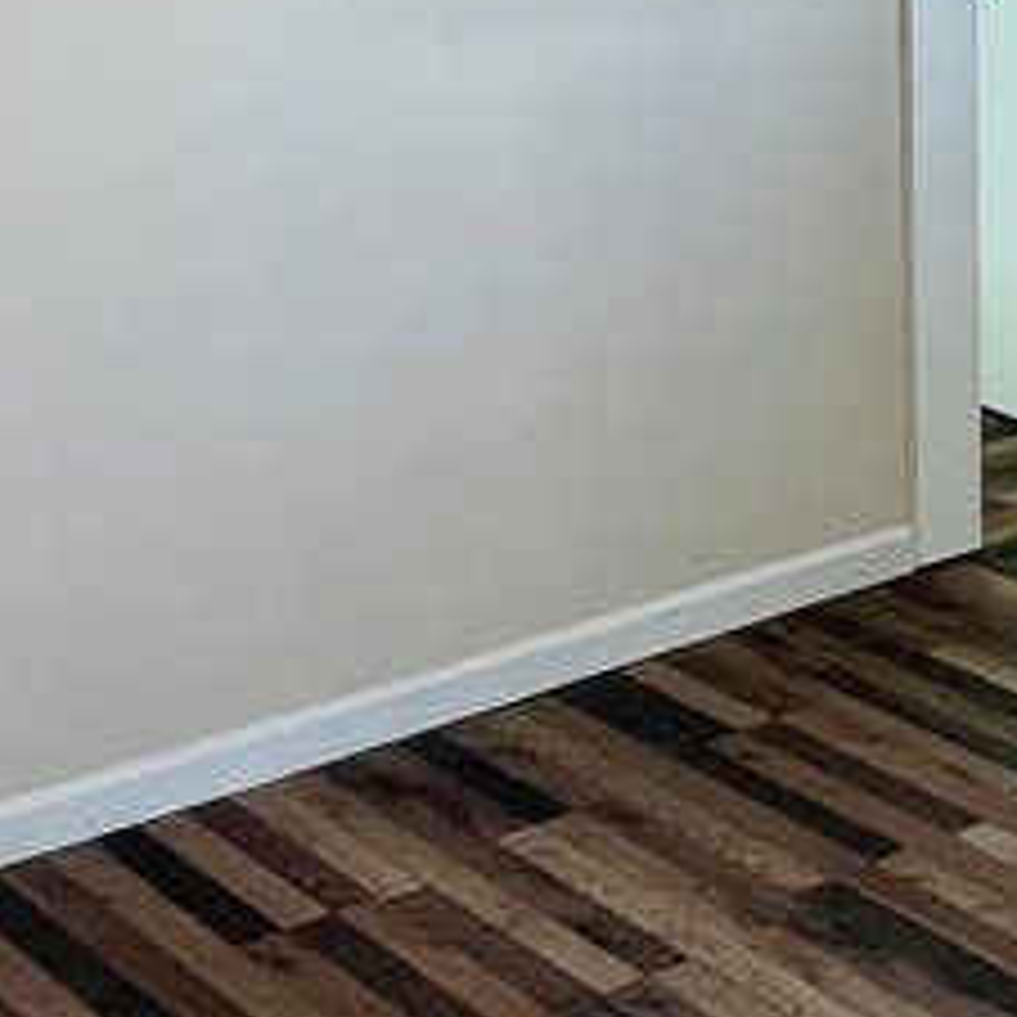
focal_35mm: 77
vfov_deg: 22.3
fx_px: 2559
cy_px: 259
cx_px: 1204
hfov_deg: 21.0
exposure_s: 1/120
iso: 100
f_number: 1.8
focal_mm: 1.57
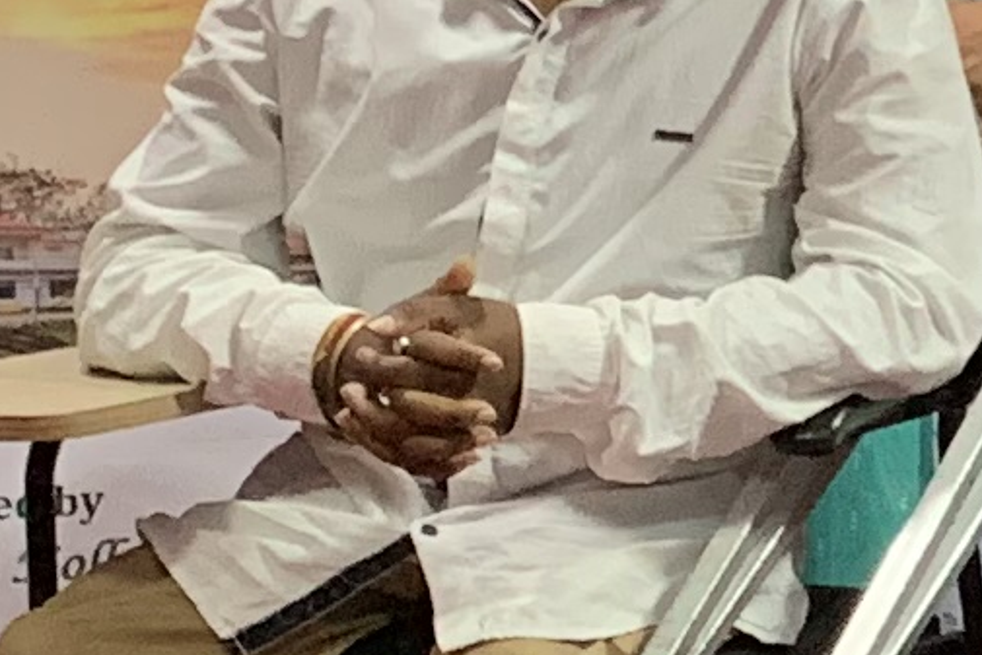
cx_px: 2810
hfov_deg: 8.3
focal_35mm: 216
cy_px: 14
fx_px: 5893
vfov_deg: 6.3
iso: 160
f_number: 1.8
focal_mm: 4.25
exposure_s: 1/50
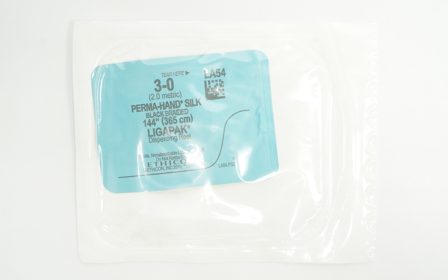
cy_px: 140
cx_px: 226
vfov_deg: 32.0
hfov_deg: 49.3
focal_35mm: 40
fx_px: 488
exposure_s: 1/15
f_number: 8
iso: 400
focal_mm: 26
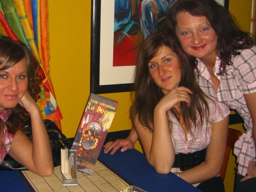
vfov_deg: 27.5
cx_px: 100
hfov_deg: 36.0
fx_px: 392
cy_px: 92
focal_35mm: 53
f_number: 2.8
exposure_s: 1/60
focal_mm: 7.9
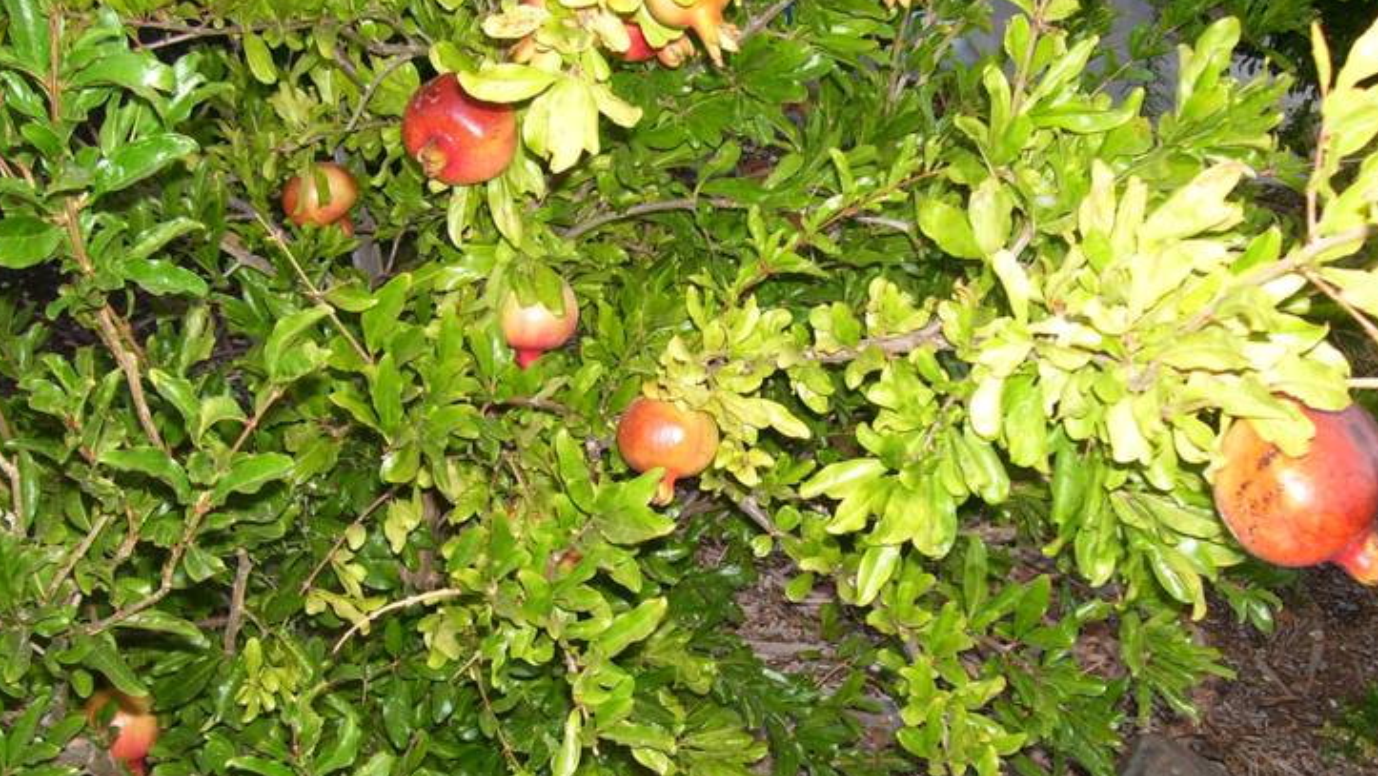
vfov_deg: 28.8
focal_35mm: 41
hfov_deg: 49.4
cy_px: 536
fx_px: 1498
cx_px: 736
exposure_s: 1/60
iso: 80
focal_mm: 5.6
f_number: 2.7
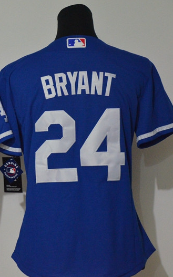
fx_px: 1049
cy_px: 139
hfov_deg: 9.4
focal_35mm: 139
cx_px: -5
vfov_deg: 15.0
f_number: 5
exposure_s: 1/25
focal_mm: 60
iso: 4000
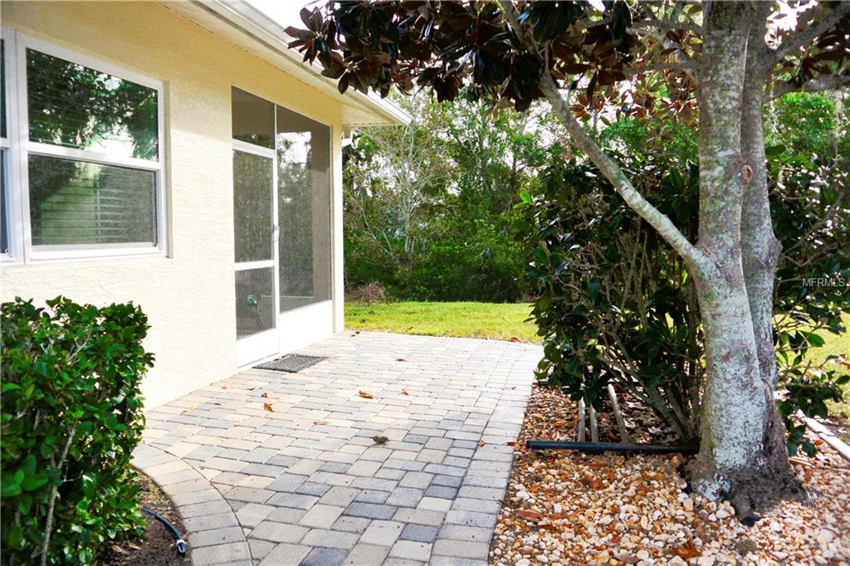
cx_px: 425
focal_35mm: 27
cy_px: 283
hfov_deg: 67.4
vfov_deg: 47.9
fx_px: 637
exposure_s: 1/320
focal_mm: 10
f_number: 4
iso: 160
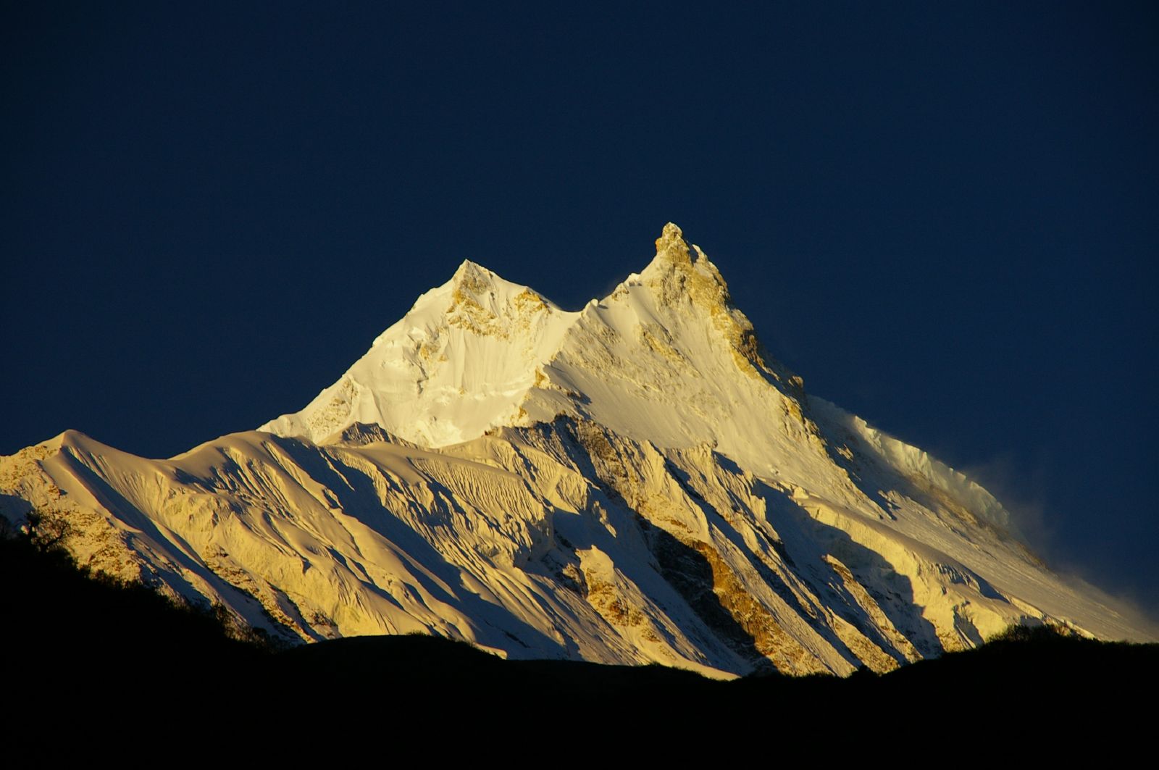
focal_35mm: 188
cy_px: 385
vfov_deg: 7.3
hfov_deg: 11.0
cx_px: 580
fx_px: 6030
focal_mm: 125
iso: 400
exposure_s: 1/180
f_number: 8
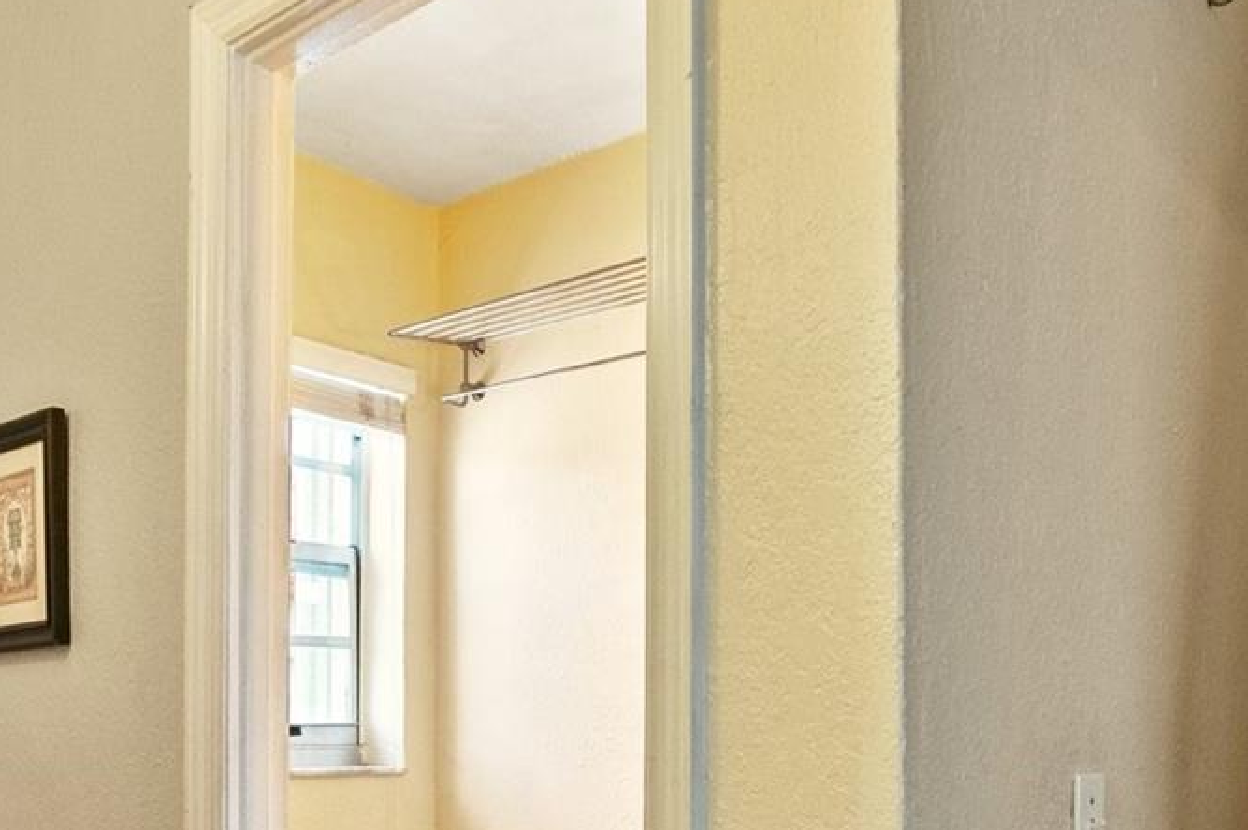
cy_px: 793
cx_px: 563
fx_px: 1247
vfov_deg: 34.2
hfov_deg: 53.1
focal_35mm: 36
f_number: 8
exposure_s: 1/15
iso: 900
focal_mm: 10
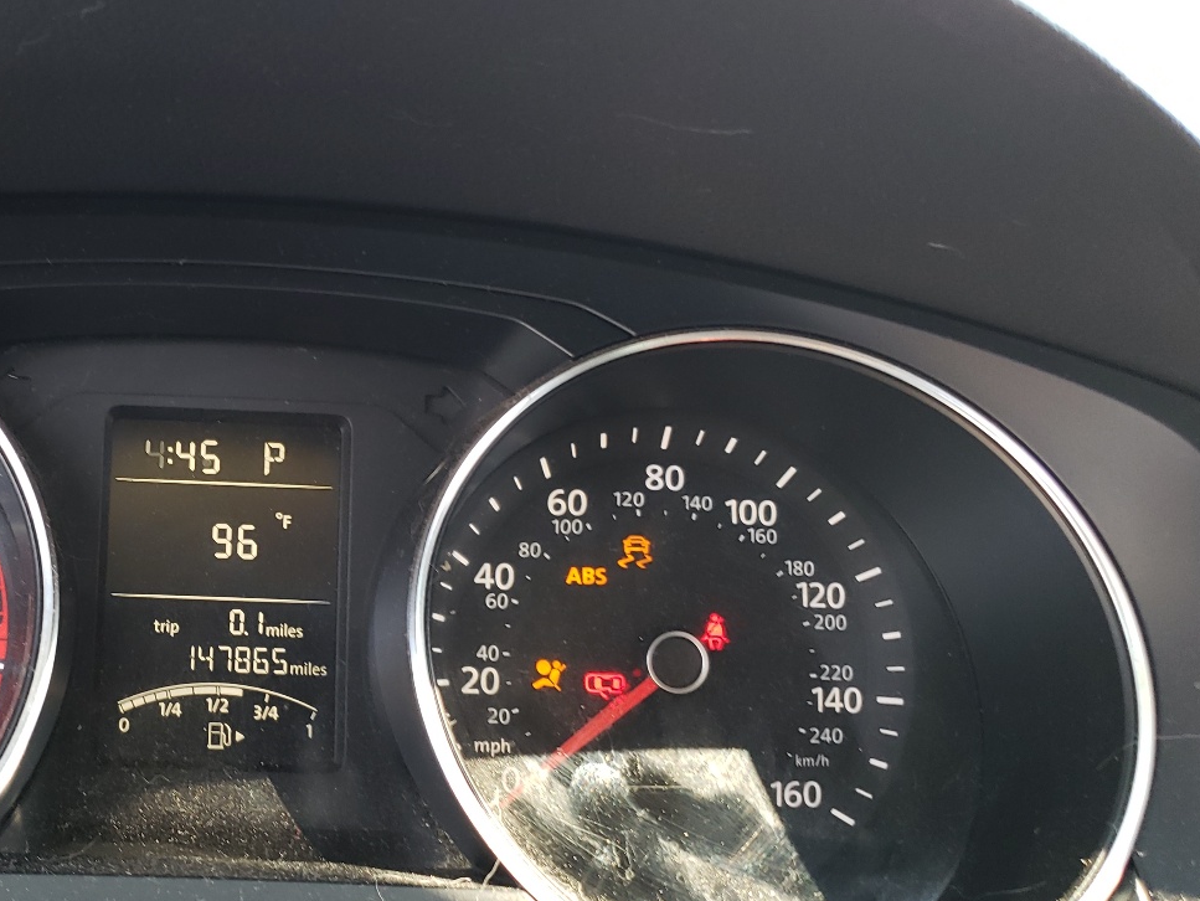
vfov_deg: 33.5
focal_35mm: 43
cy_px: 525
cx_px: 263
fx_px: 1491
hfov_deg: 42.1
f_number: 1.5
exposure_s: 1/60.2
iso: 59
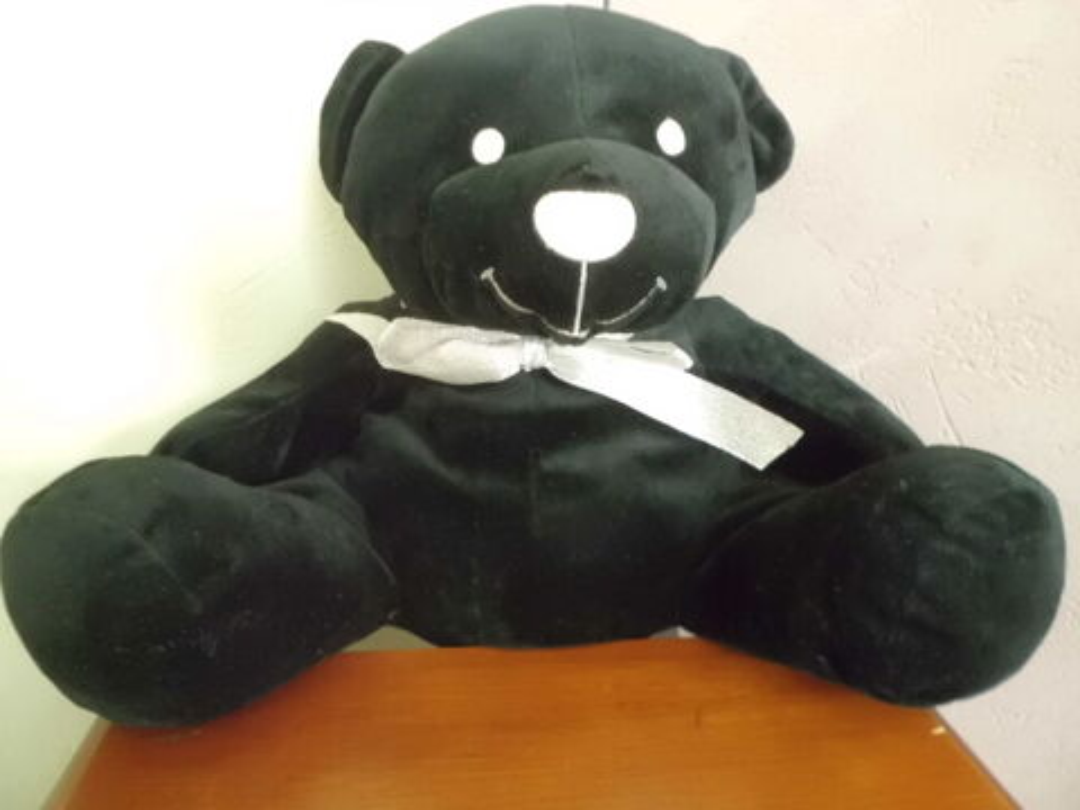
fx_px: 811
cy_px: 405
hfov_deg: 67.3
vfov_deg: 53.1
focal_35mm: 26
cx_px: 540
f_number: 3.2
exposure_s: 1/15
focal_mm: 4.6
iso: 800
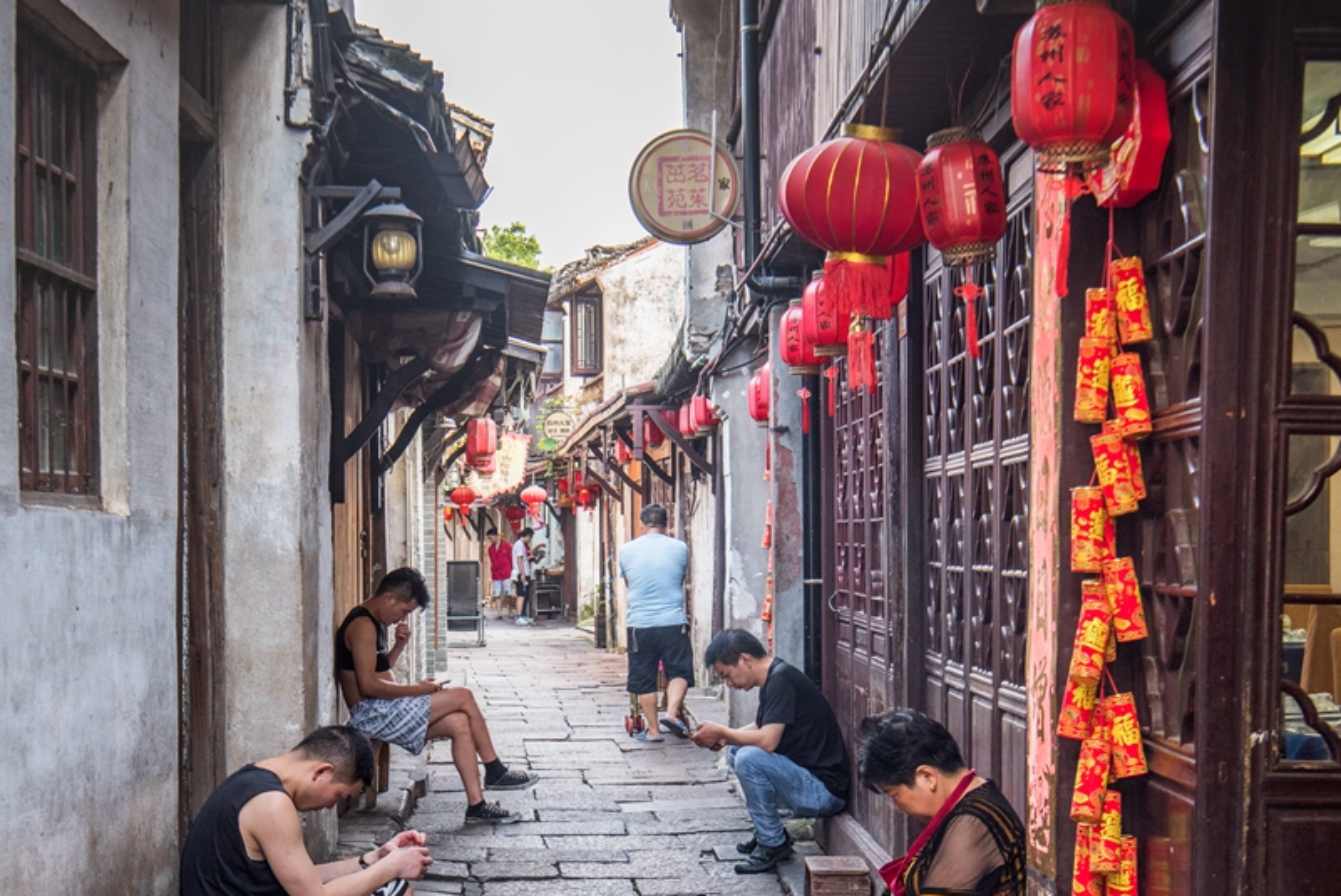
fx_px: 2311
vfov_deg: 21.8
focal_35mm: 62
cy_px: 600
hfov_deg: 32.3
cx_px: 611
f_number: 8
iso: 400
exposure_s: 1/100
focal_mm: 46
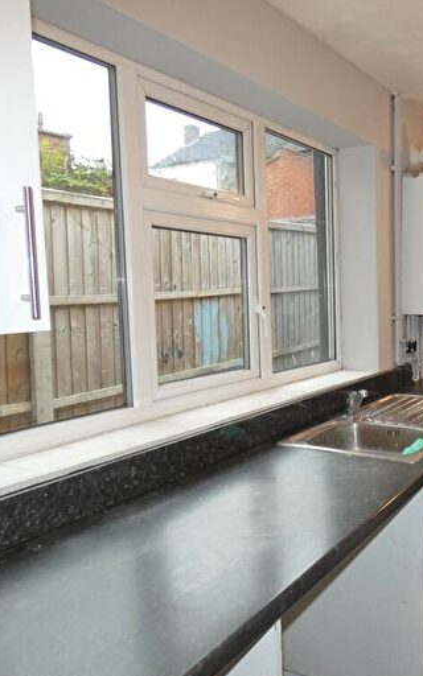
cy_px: 345
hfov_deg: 40.2
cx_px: 374
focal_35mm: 29
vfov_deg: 64.6
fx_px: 535
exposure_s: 1/60
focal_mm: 3.6
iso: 200
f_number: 2.8
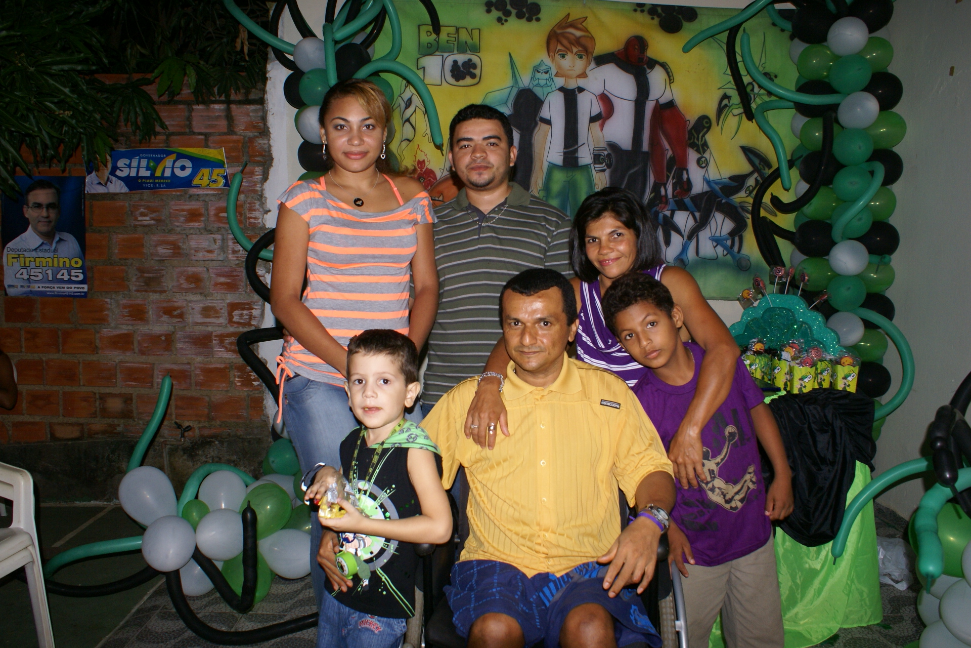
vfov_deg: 47.9
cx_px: 486
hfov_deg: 67.4
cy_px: 324
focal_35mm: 27
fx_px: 728
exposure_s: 1/60
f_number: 5.6
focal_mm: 18
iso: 400
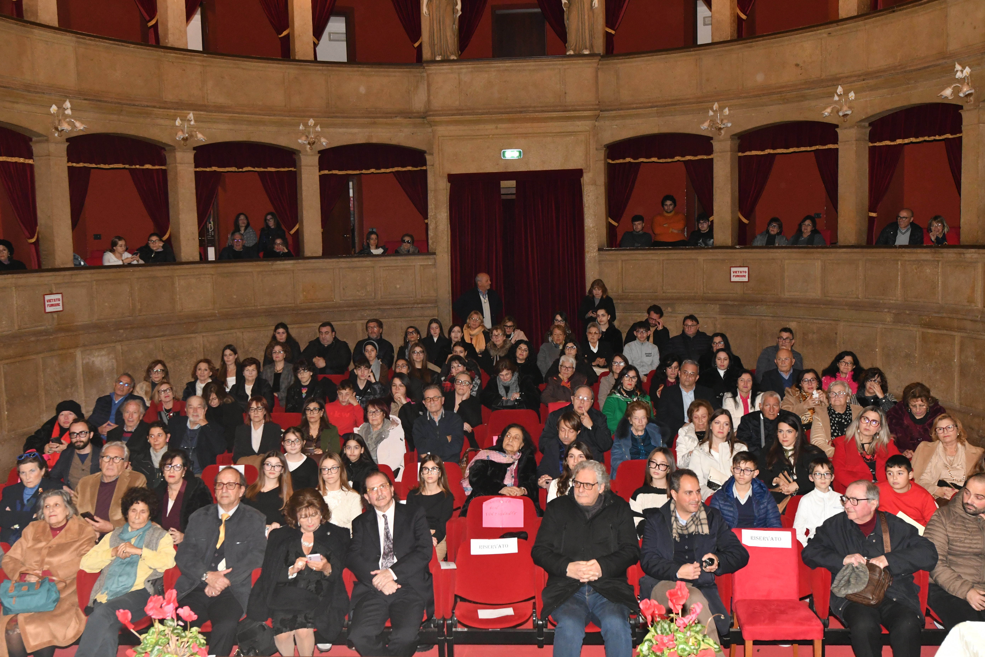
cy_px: 328
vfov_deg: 36.9
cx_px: 492
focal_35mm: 36
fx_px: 985
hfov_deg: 53.1
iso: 2000
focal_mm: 24
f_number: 9
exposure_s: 1/60
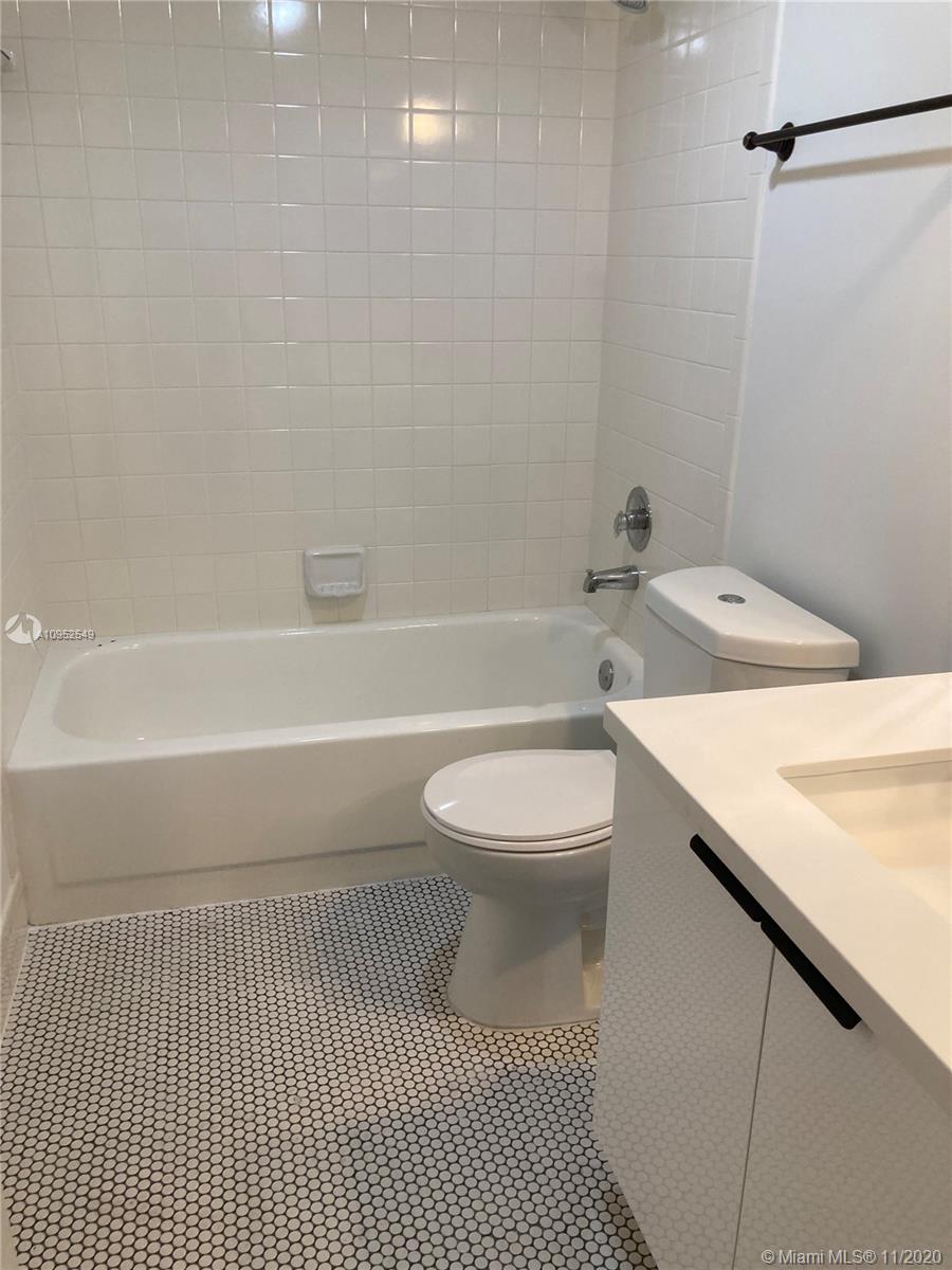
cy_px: 635
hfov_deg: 49.7
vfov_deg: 63.4
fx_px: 1027
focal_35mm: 28
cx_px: 476
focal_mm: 3.99
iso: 64
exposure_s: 1/60
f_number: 1.8
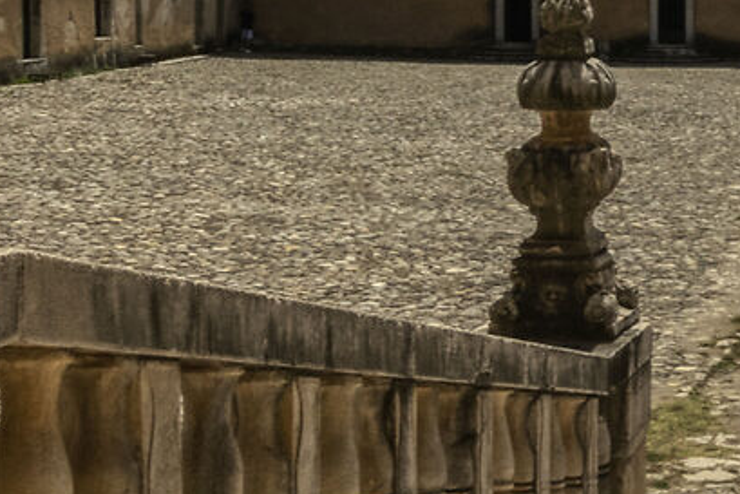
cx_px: 991
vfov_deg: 14.7
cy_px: -206
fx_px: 1809
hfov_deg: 20.8
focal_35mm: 88
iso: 100
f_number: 16
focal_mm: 10
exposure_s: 1/160
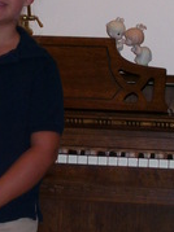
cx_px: 16
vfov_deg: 9.0
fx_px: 1476
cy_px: 214
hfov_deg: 6.7
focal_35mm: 220
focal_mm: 13.5
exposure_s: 1/90
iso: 125
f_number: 4.1
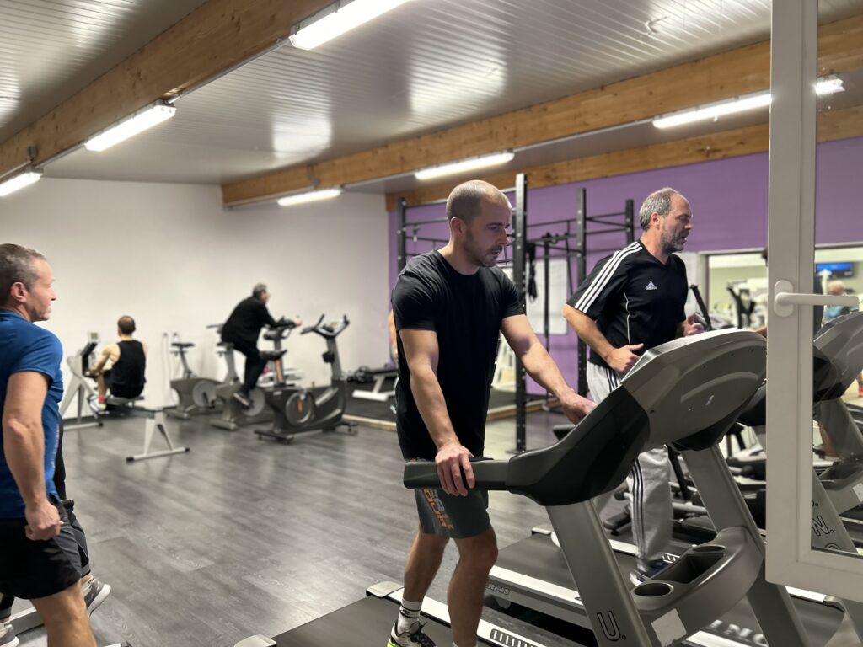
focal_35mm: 26
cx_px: 432
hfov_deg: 67.3
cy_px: 324
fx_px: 648
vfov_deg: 53.1
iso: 250
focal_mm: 5.7
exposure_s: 1/50
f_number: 1.5
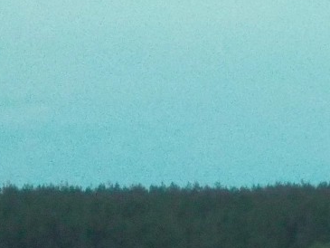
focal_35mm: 481
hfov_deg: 4.1
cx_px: 477
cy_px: 403
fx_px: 4587
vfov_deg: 3.1
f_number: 6.8
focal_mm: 20
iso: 800
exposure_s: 1/250
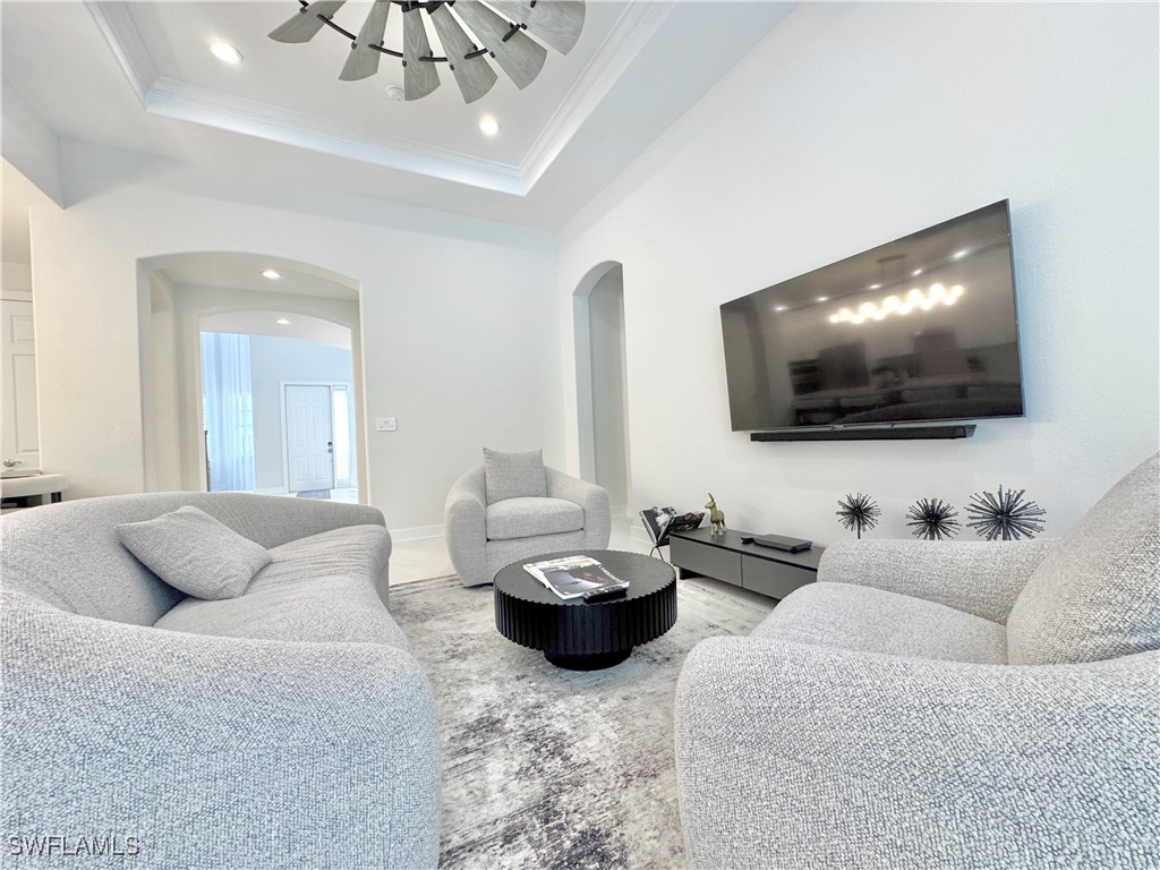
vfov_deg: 85.7
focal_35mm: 14
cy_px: 435
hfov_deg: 102.1
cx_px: 580
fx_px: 469
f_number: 2.2
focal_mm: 2.22
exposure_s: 1/120
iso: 200
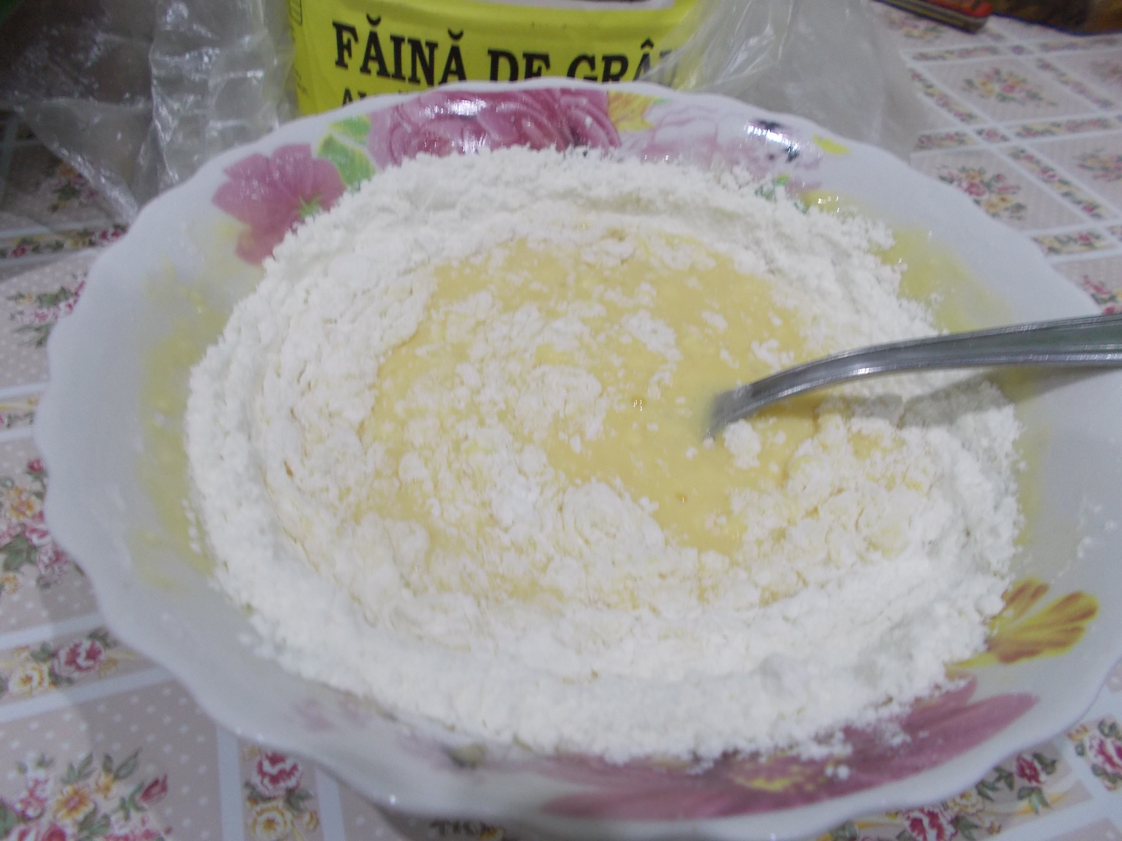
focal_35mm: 26
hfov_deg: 67.3
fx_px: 843
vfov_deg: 53.1
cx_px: 561
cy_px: 420
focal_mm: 4.6
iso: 200
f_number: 3.2
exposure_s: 1/8
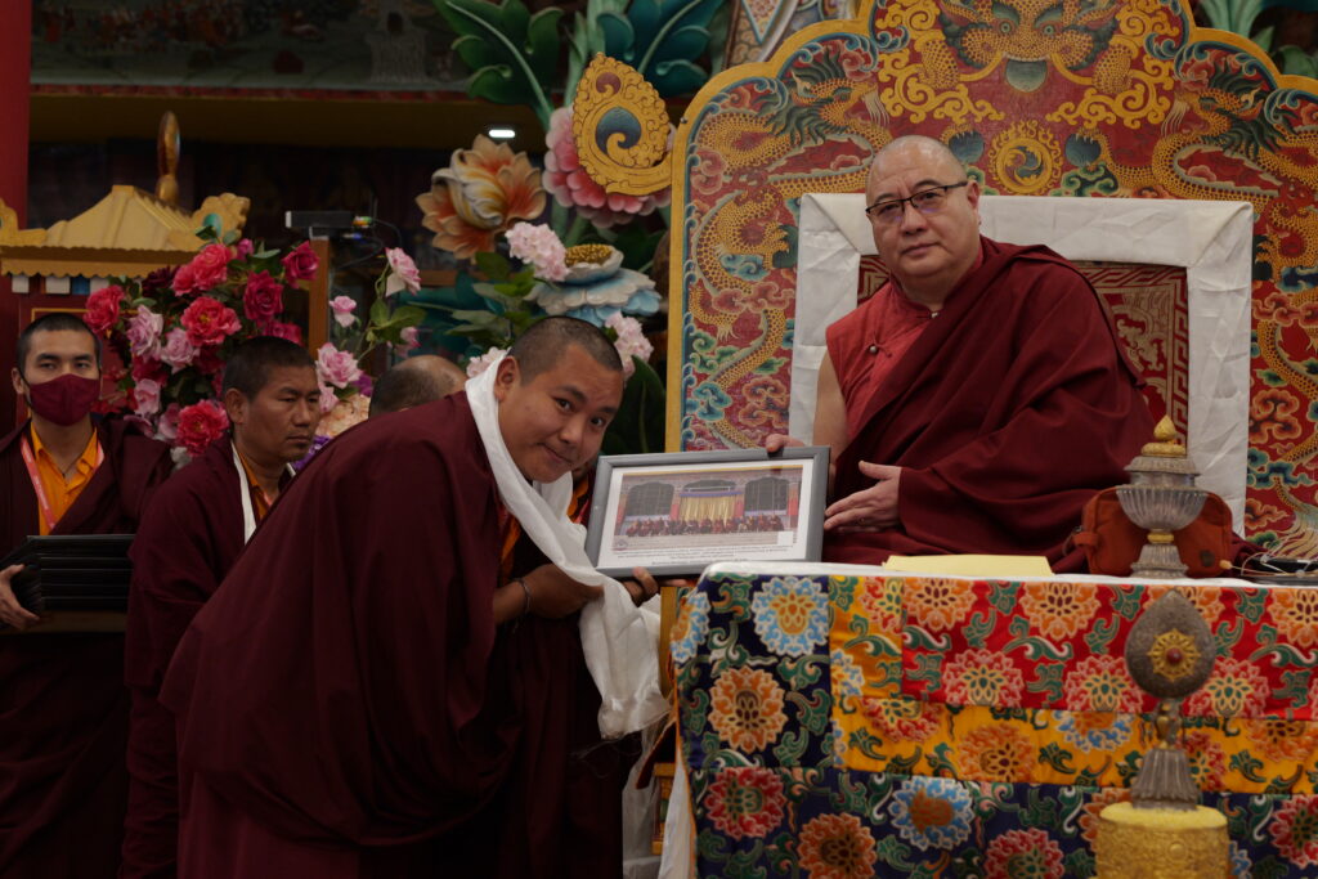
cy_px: 440
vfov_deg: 16.1
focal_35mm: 85
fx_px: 3112
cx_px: 659
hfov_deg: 23.9
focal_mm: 85
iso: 3200
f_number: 5
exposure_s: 1/100
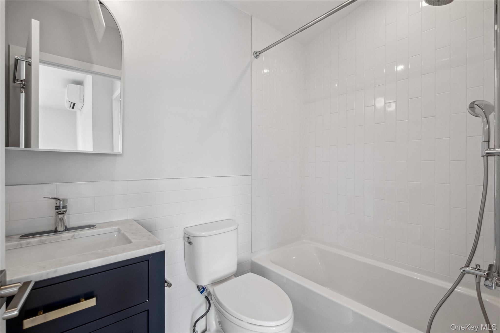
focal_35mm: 15
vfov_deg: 77.3
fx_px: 208
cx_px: 250
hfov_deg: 100.4
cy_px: 166
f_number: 9
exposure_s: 1/8
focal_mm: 10
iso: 320
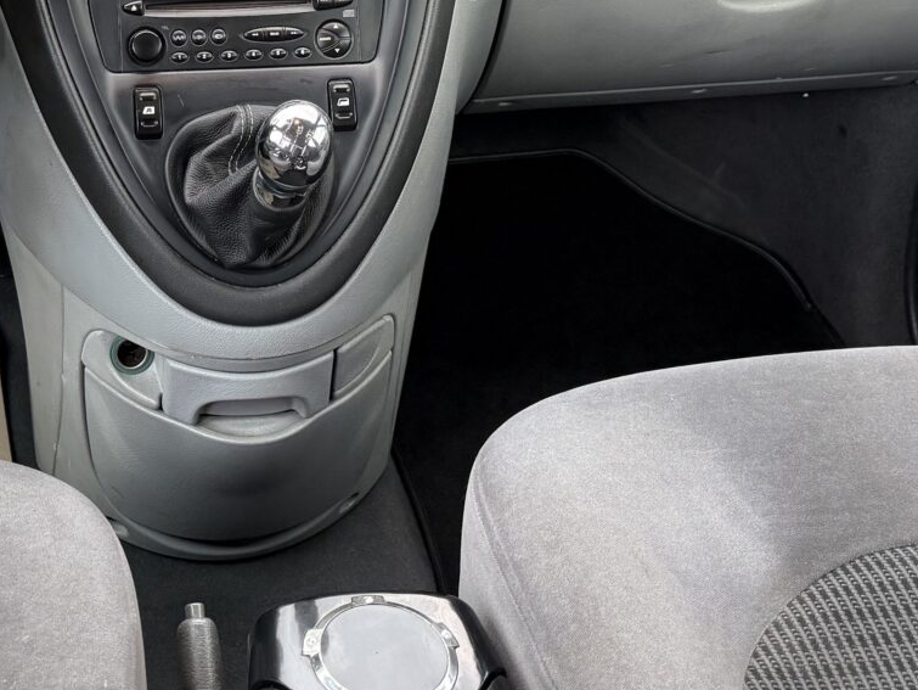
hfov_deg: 30.8
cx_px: 168
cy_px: -38
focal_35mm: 61
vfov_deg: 22.9
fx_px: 1618
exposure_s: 1/119
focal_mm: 6.76
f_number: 1.78
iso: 200
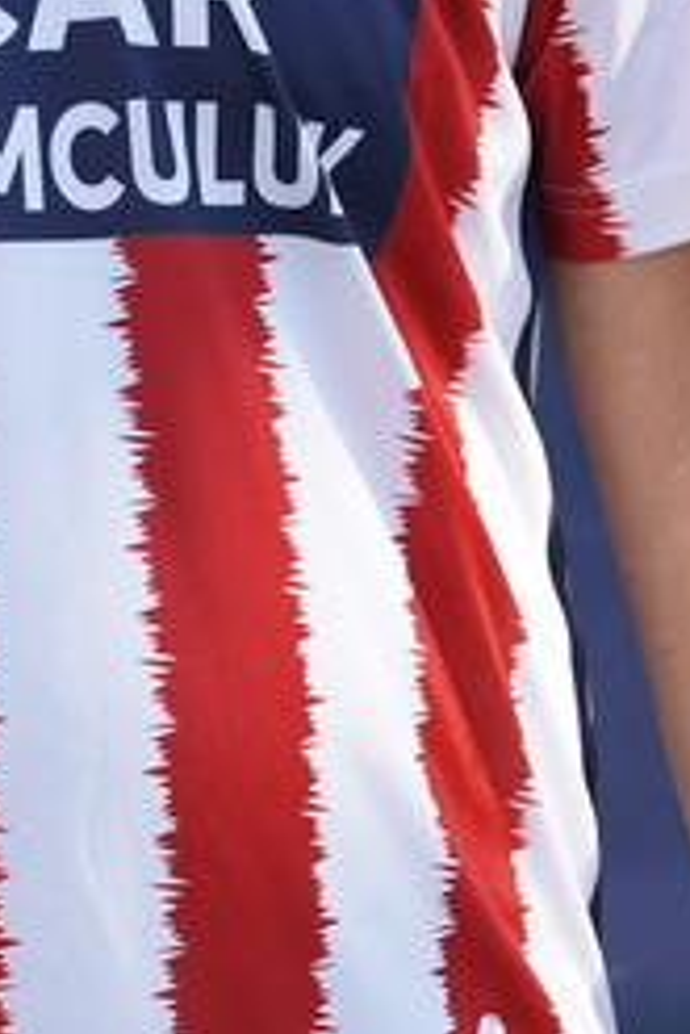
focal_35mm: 356
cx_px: 23
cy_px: -389
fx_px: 10220
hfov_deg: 3.9
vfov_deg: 5.7
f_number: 4
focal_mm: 110
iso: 100
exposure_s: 1/250
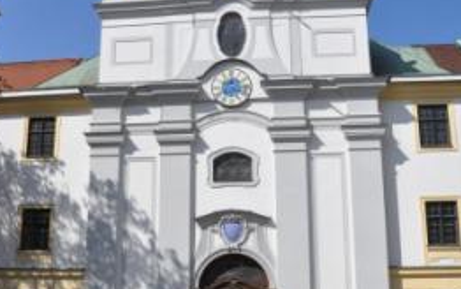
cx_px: 187
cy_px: 152
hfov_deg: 42.4
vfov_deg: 27.4
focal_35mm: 47
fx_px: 591
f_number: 20
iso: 2500
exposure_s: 1/1600
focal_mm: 18
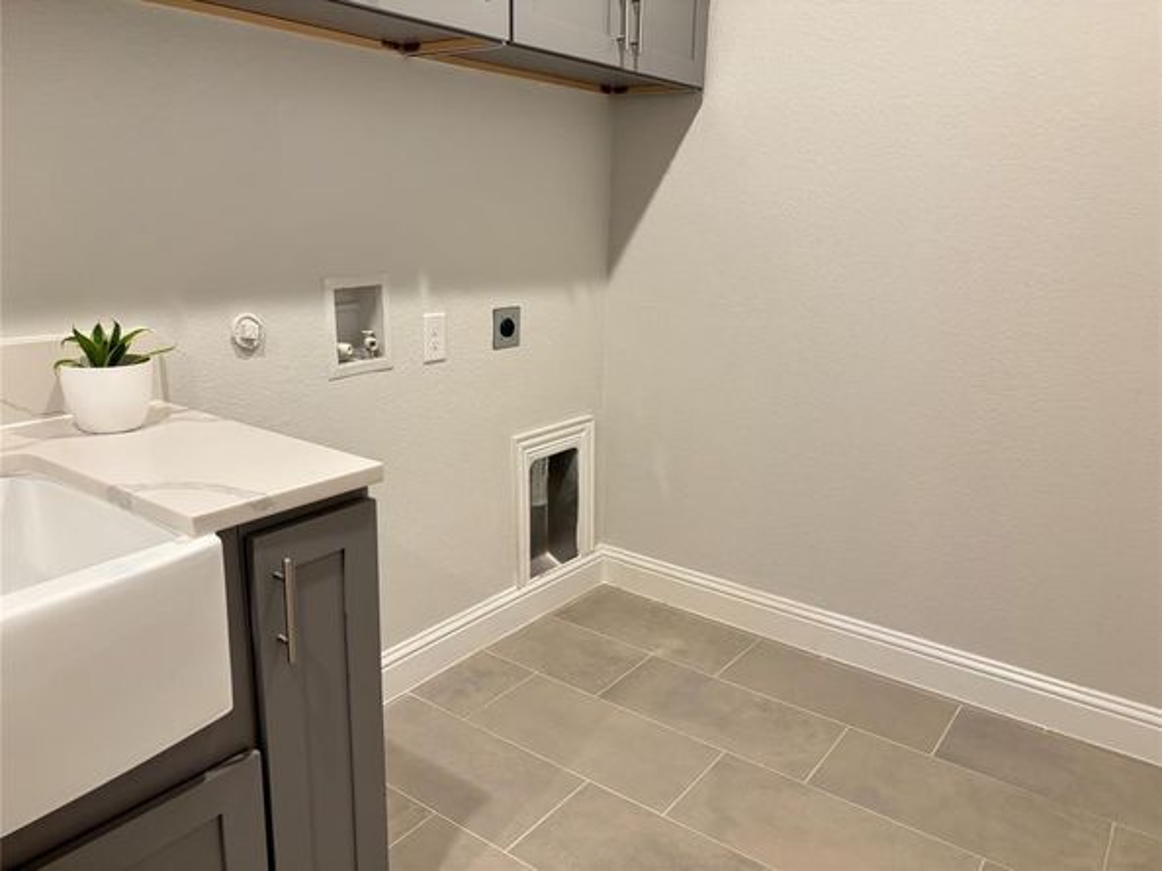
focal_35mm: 26
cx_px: 581
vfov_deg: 53.0
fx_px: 872
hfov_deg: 67.3
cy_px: 436
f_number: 1.6
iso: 250
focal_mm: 5.96
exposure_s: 1/60
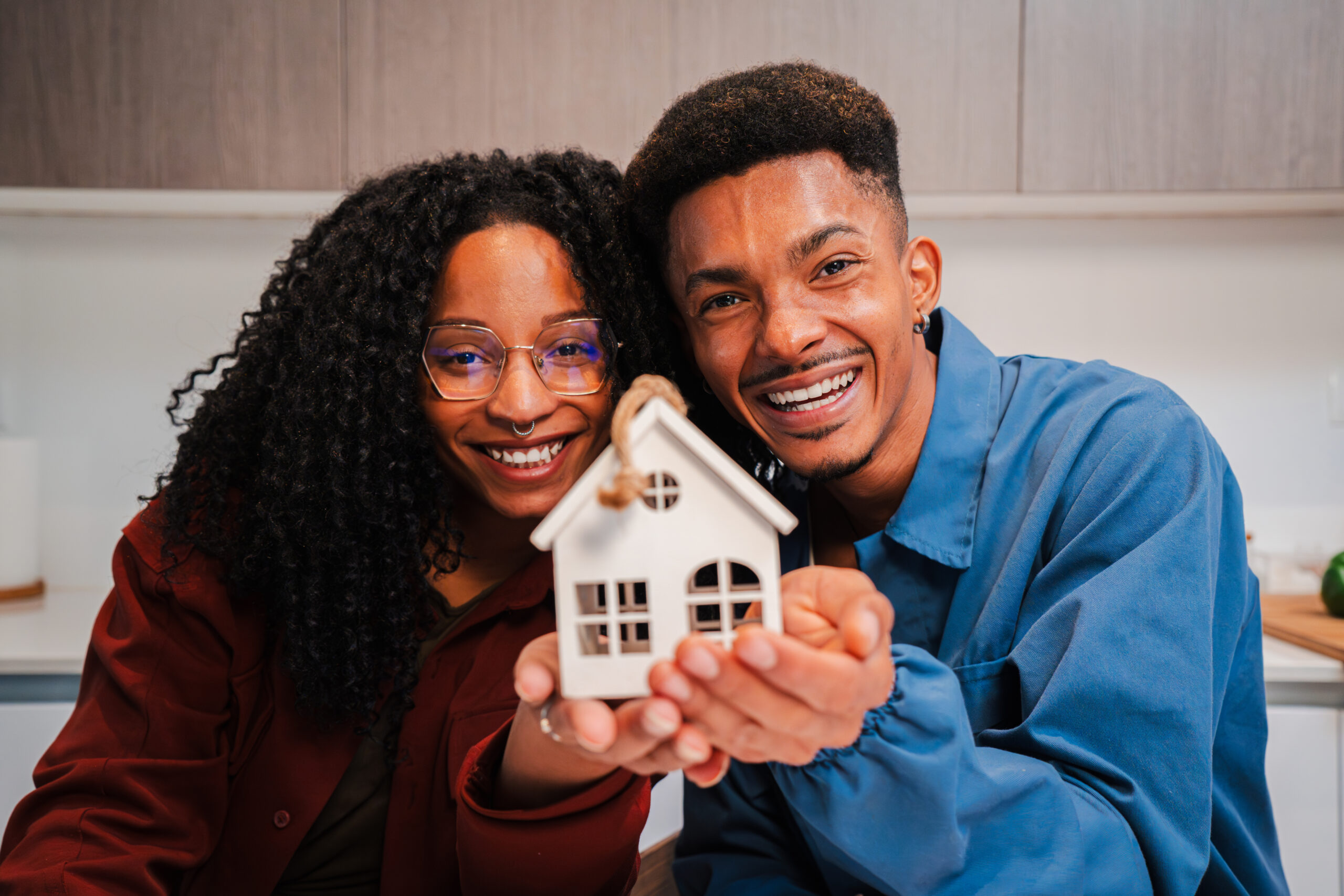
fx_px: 1307
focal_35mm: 35
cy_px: 448
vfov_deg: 37.9
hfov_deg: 54.4
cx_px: 672
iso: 3200
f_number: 4
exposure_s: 1/250
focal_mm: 35
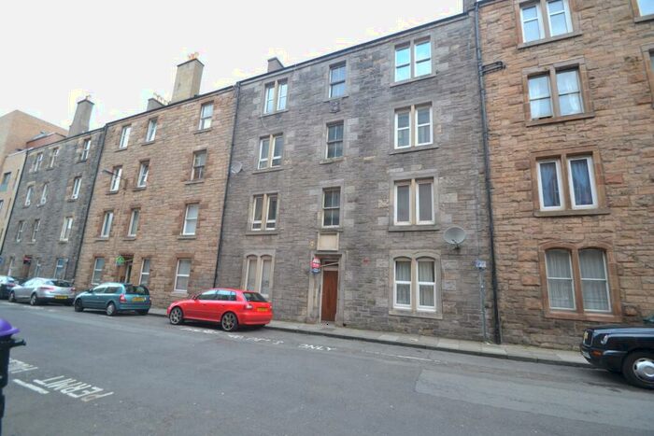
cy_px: 218
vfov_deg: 77.4
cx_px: 327
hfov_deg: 100.4
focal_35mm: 15
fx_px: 273
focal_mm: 10
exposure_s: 1/100
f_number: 5
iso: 400
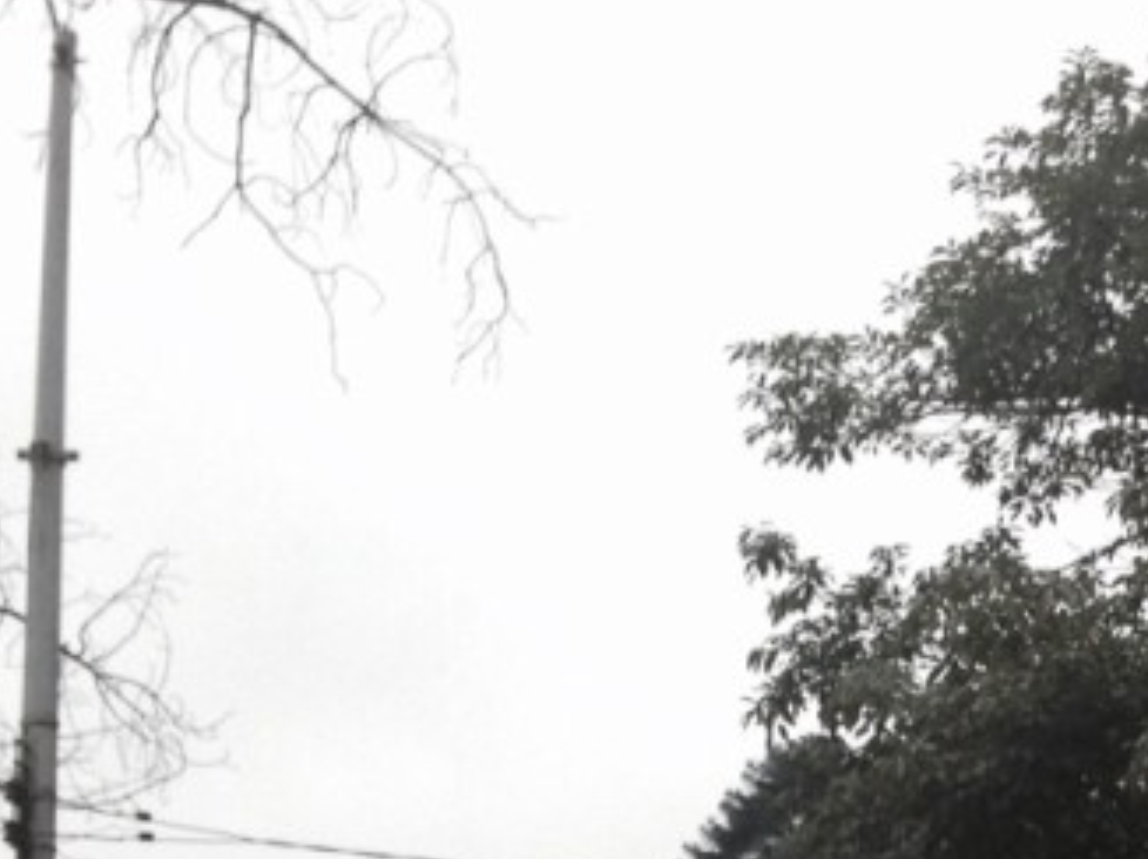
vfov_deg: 12.9
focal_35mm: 110
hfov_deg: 17.5
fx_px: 3645
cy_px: 1162
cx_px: 1099
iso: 64
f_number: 2.4
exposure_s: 1/20
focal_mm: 4.28
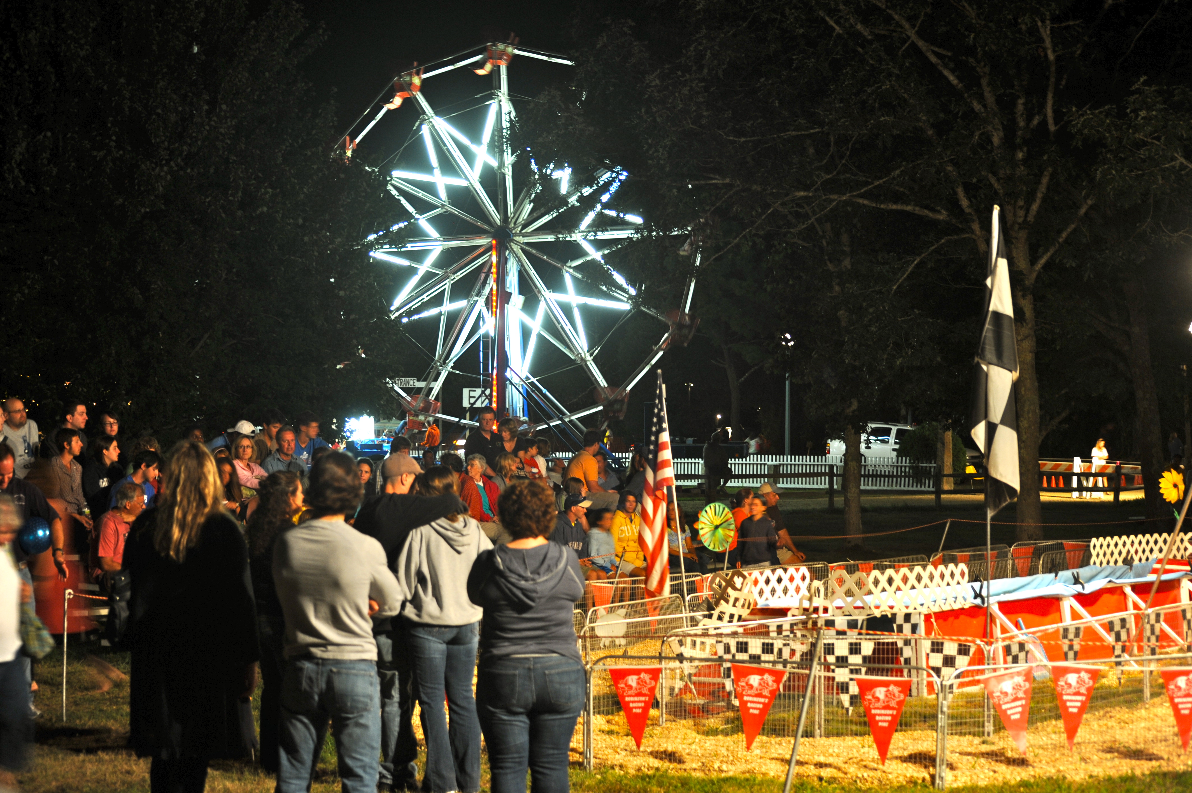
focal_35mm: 70
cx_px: 596
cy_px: 396
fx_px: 2316
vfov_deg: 19.4
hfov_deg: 28.9
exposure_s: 1/6
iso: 400
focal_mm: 70
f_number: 4.5
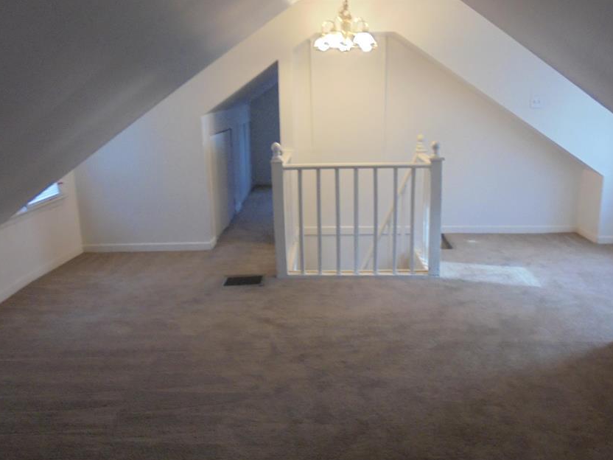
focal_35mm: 32
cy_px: 235
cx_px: 334
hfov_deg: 56.7
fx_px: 567
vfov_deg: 44.2
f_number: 3.5
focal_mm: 4.6
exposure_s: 1/30
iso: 250
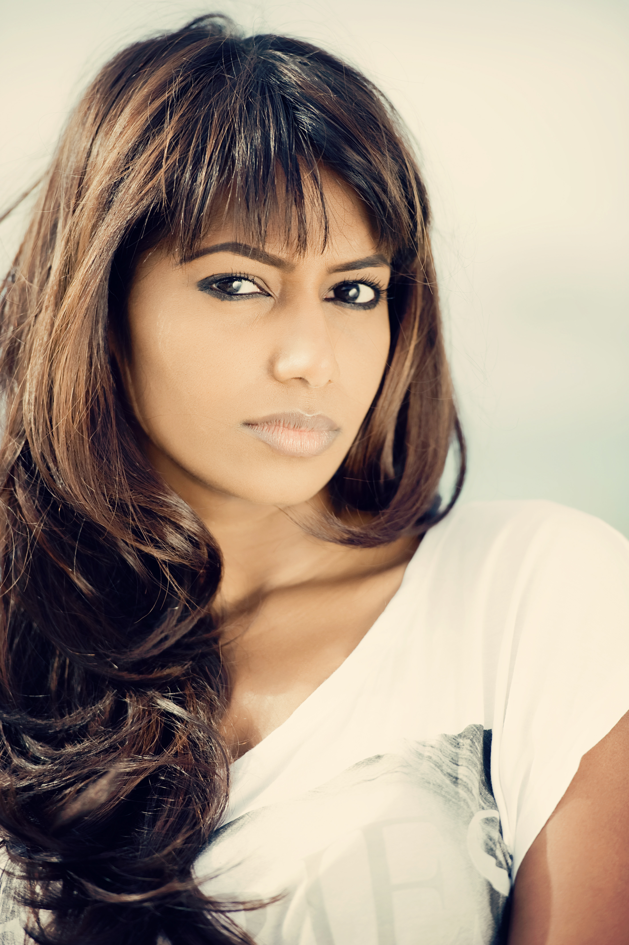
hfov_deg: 6.9
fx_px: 5248
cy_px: 472
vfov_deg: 10.3
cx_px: 314
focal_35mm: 200
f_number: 2.8
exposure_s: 1/1000
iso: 200
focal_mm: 200
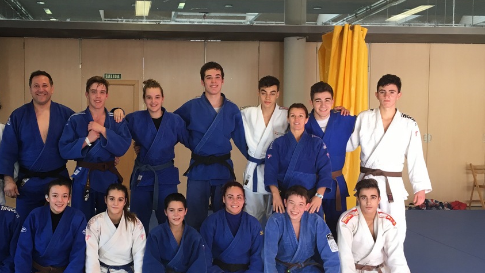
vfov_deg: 26.5
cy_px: 153
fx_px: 579
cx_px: 177
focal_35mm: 45
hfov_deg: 45.0
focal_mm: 4.15
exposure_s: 1/33
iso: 40
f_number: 2.2
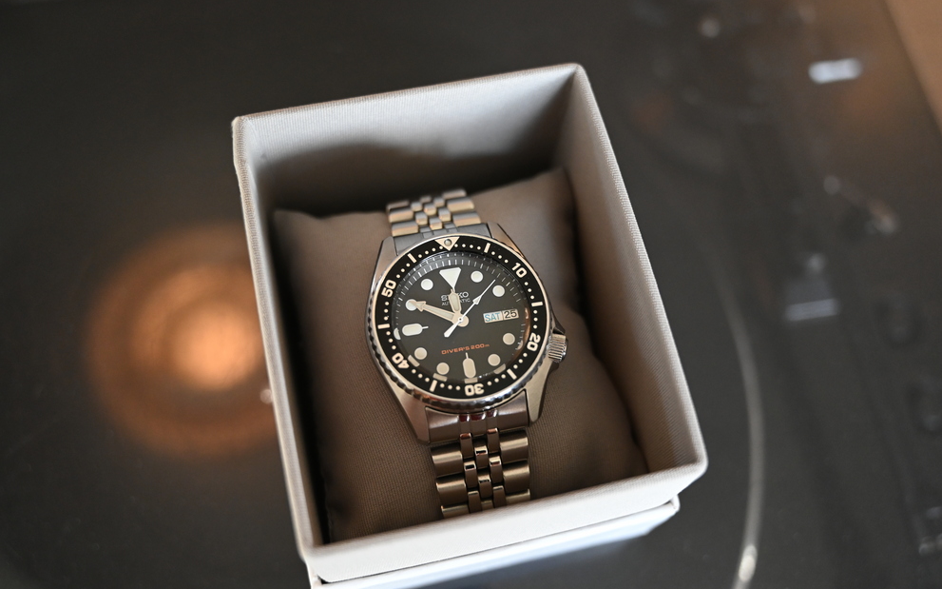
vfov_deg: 34.4
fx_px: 950
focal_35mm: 37
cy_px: 311
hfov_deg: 52.8
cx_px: 468
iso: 2800
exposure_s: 1/200
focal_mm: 36
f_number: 4
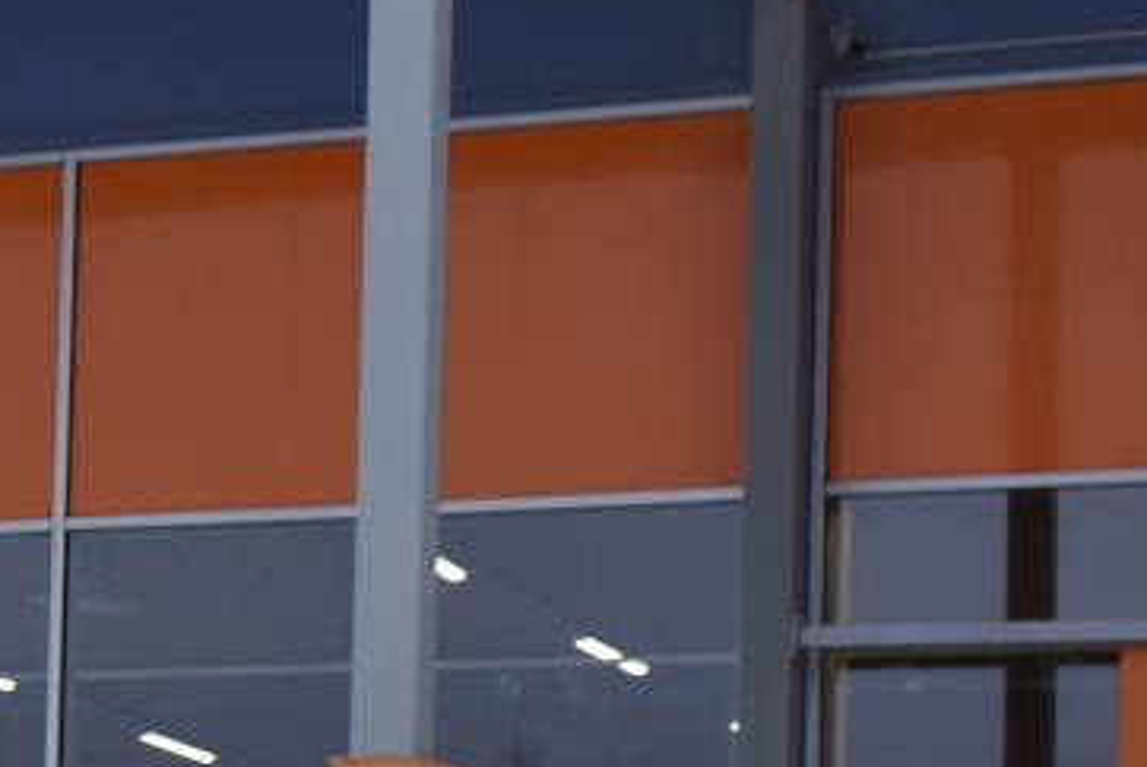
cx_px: -1014
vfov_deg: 8.7
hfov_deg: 12.1
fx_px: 4918
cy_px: 1214
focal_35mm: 154
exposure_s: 1/250
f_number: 6.7
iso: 200
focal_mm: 23
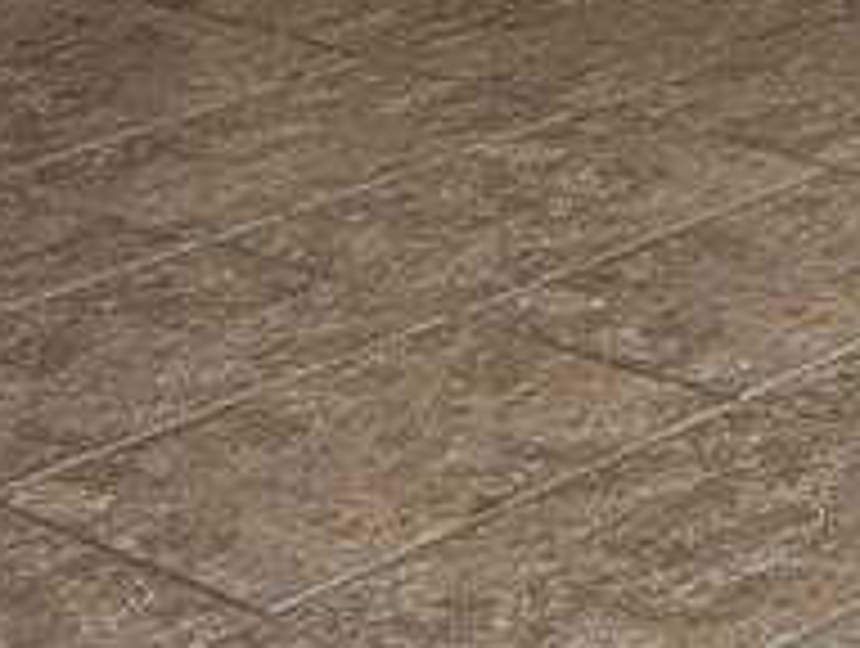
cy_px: -824
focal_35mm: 123
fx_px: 3062
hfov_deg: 12.0
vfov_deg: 10.6
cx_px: 2206
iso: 64
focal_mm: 6.3
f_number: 1.7
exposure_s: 1/207
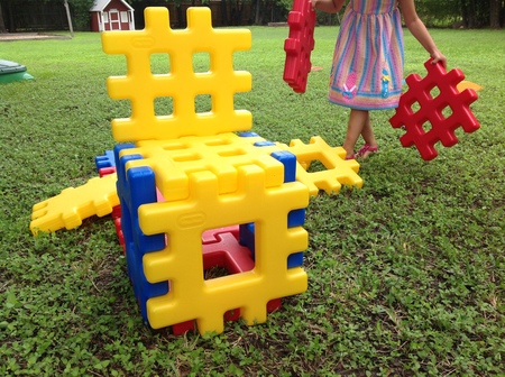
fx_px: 510
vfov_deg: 40.6
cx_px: 252
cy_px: 188
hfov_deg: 52.7
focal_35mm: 35
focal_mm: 4.28
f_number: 2.4
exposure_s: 1/444
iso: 50
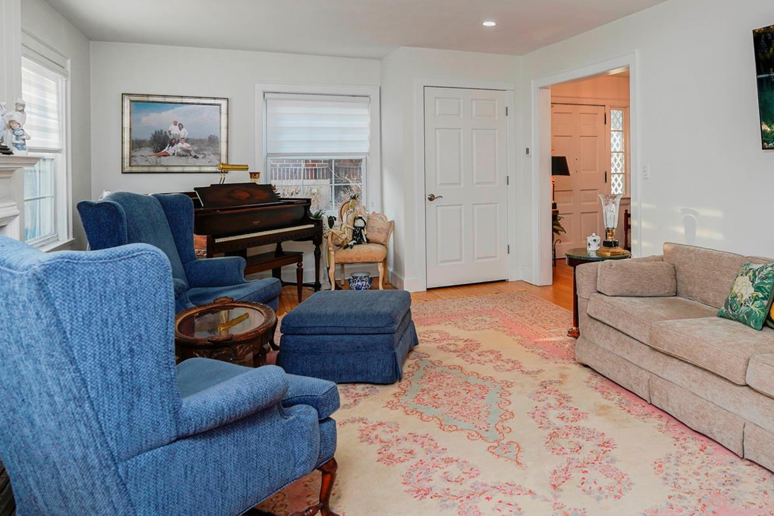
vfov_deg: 47.0
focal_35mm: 27
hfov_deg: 65.8
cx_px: 509
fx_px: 580
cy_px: 164
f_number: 4.5
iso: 100
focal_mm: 16
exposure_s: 1/40
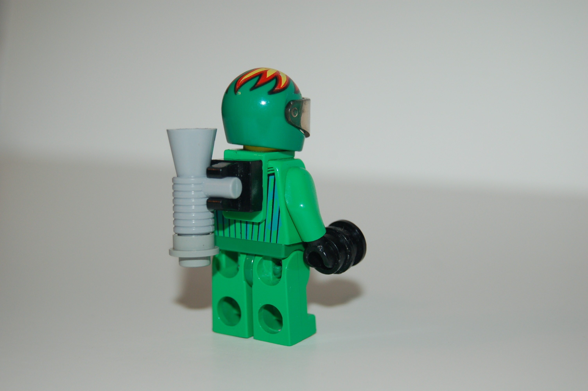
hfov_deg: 24.6
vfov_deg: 16.5
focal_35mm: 82
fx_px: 1346
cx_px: 294
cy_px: 196
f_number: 5.6
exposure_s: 1/60
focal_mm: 55
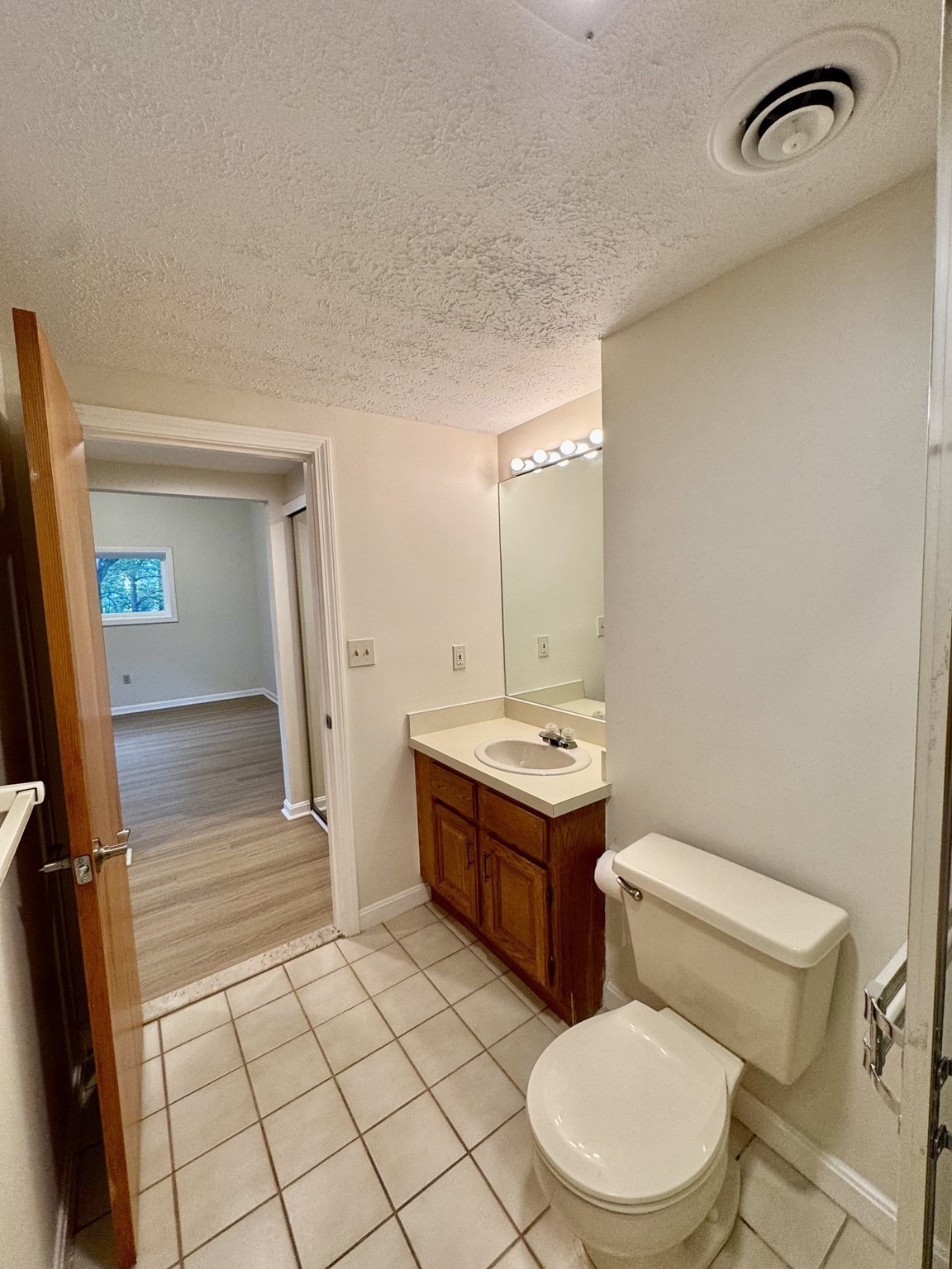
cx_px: 476
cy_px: 634
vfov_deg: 102.1
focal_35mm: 14
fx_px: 513
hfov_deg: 85.7
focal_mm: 2.22
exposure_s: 1/120
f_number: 2.2
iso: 125
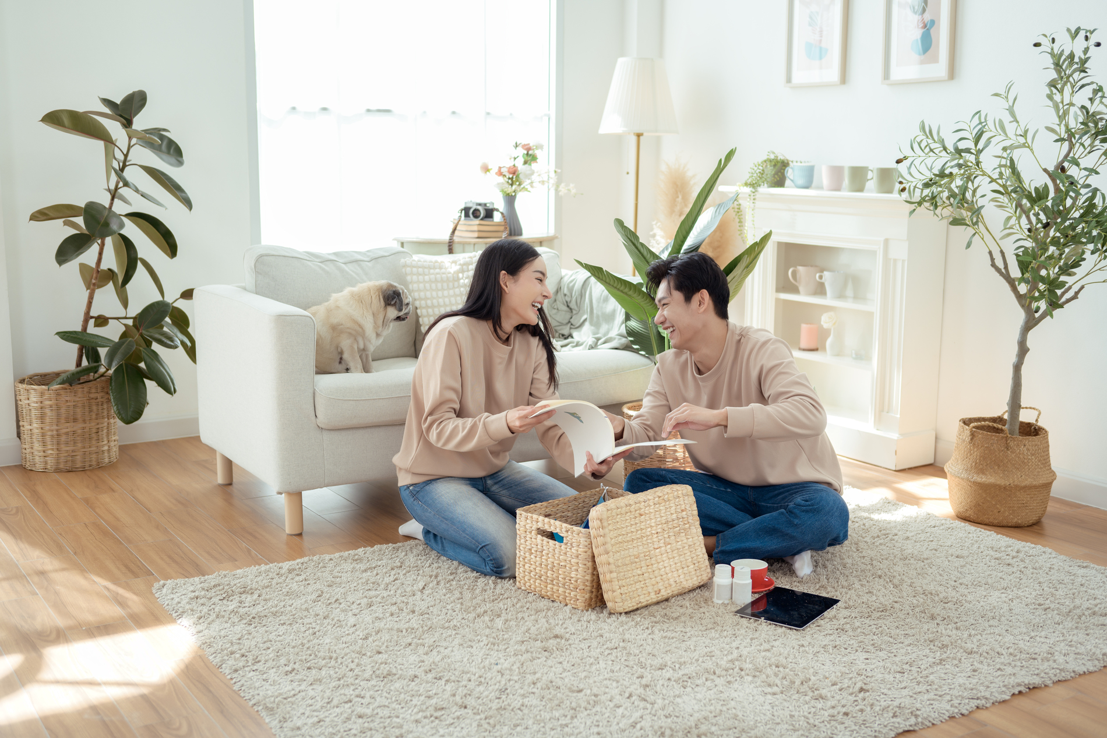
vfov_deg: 33.4
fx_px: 1230
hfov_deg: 48.5
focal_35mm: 40
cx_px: 554
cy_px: 369
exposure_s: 1/200
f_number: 2.8
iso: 125
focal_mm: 40
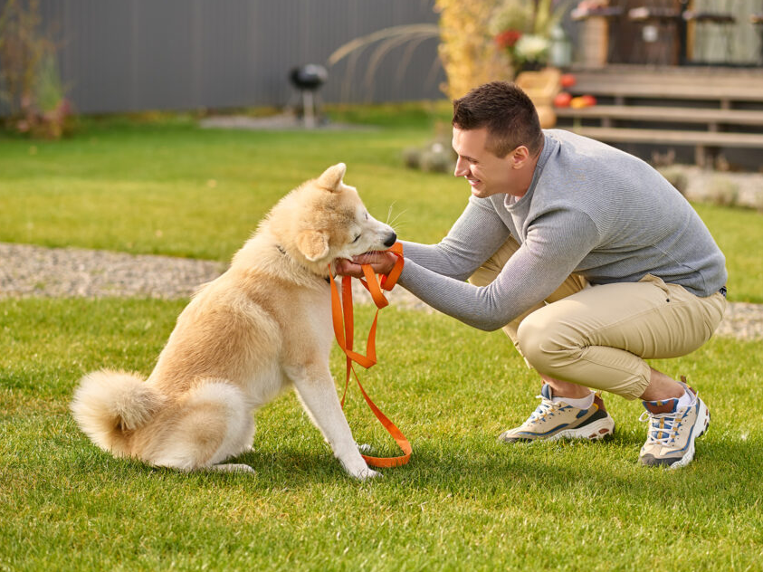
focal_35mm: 93
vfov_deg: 15.9
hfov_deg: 21.1
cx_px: 428
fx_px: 2050
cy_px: 286
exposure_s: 1/1000
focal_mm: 85
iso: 125
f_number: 2.8
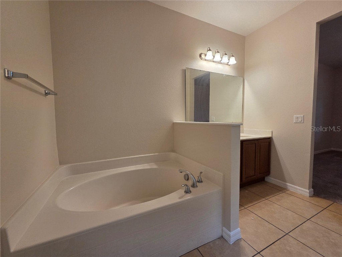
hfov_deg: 106.2
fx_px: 128
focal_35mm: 13
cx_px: 171
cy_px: 128
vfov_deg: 89.9
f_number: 2.2
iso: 160
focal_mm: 2.2
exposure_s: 1/60
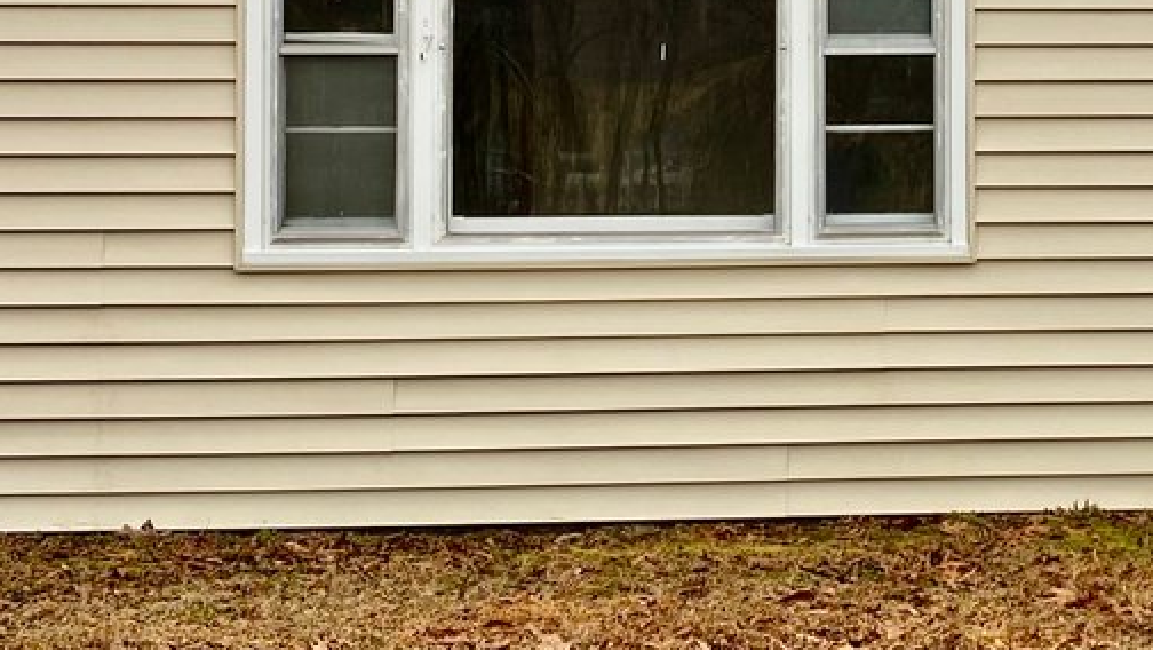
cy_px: 95
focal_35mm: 85
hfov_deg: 23.8
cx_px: 1177
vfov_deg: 14.1
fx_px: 2600
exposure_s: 1/283
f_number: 1.8
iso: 32
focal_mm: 4.25
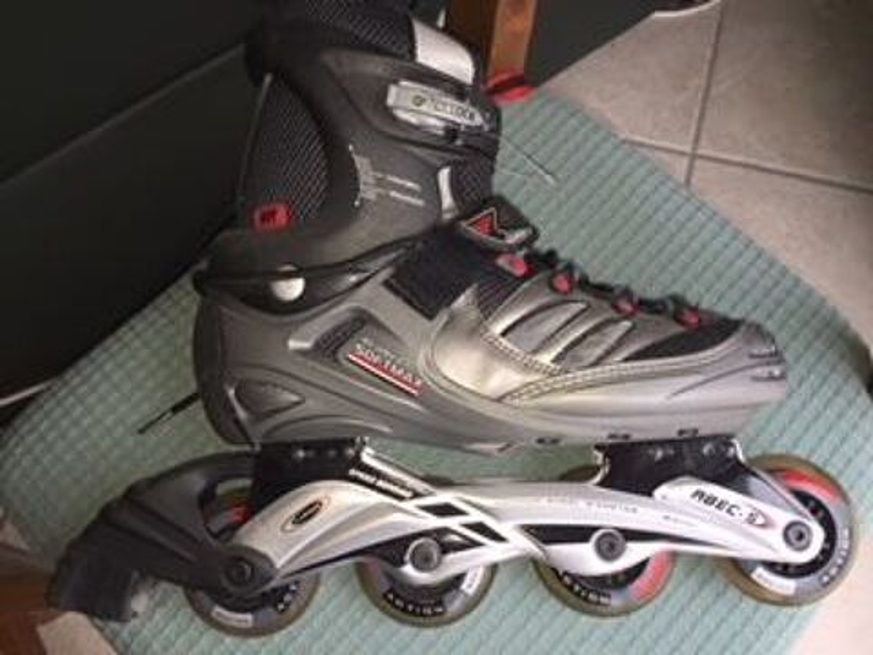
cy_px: 328
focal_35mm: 29
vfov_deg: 48.2
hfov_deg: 61.7
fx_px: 731
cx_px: 436
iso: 32
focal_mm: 4.15
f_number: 2.2
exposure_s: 1/87
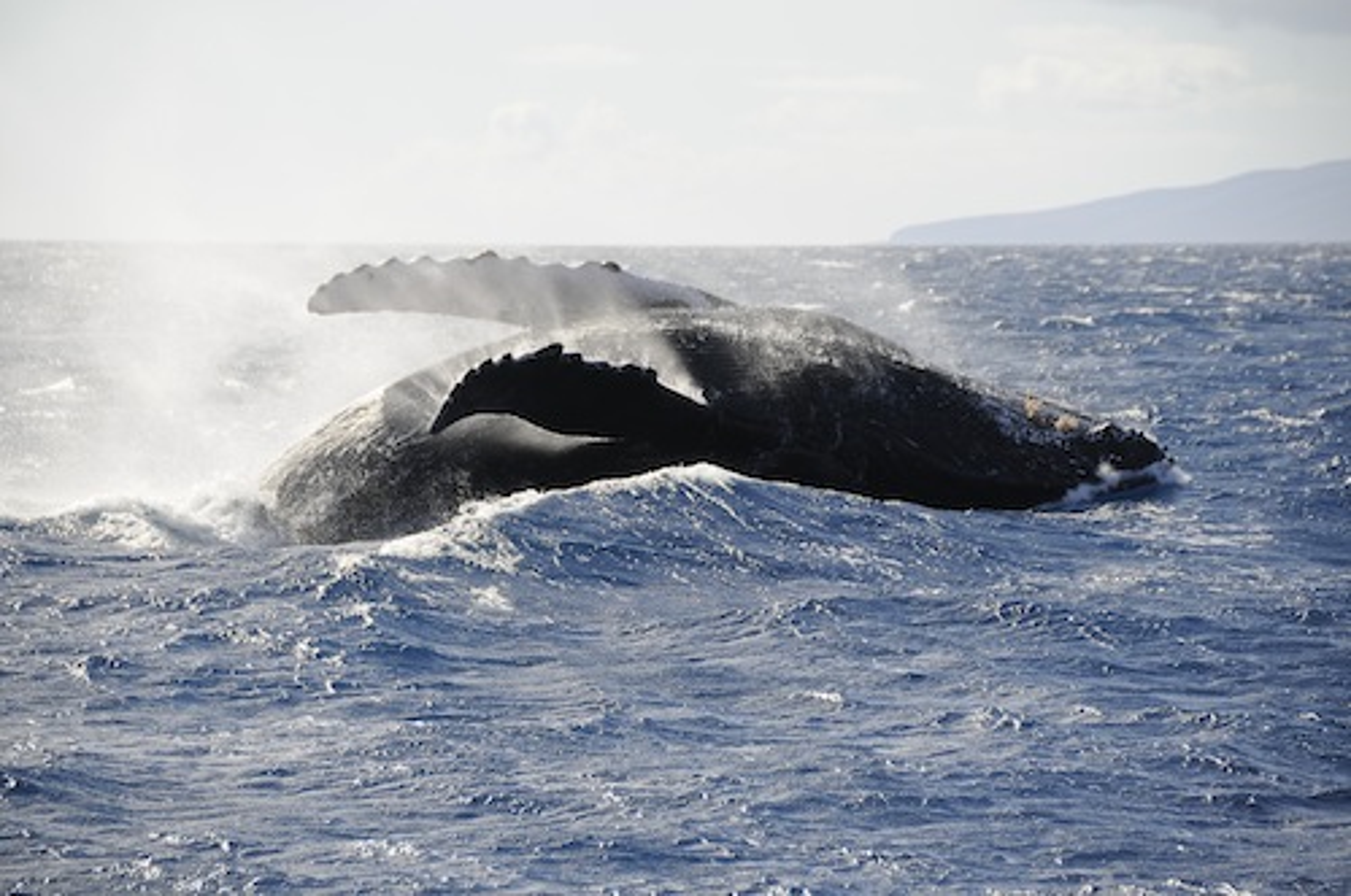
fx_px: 11244
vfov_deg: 4.6
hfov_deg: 6.9
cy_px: 448
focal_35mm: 300
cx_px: 676
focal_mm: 200
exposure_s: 1/640
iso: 200
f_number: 7.1
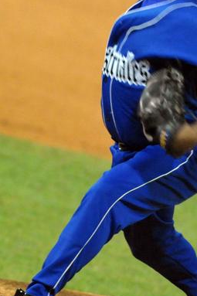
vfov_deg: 2.9
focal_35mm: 705
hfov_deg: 1.9
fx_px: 5792
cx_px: 129
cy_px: 131
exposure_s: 1/200
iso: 2000
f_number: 3.5
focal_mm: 300
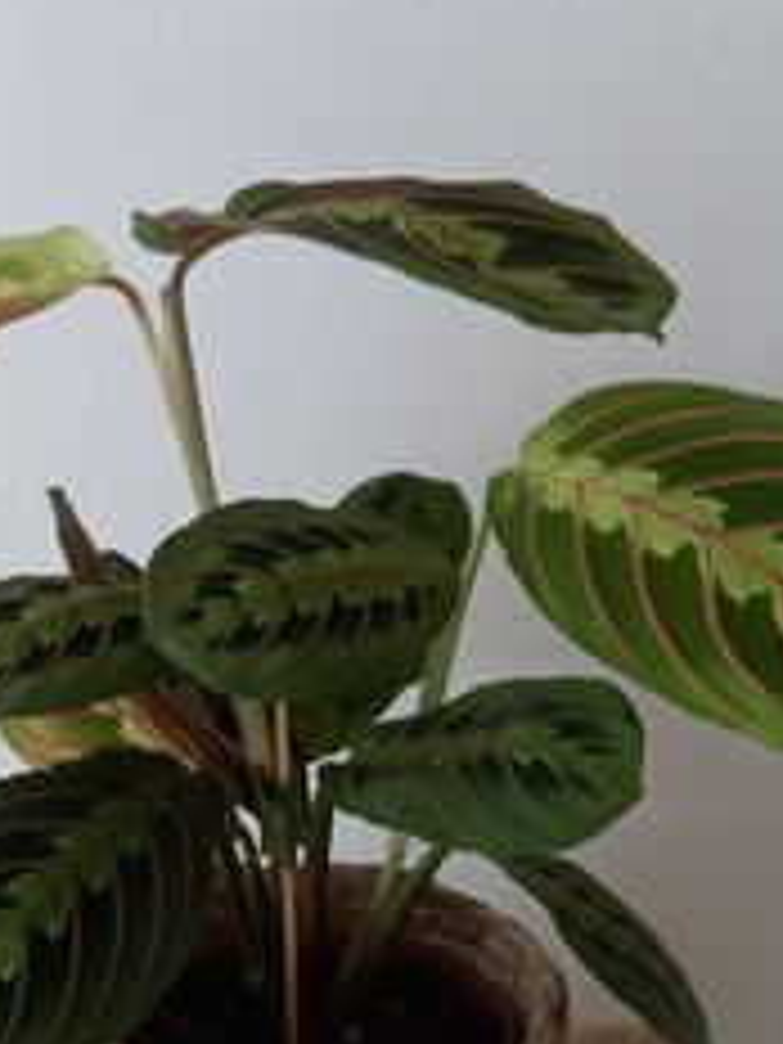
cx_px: 261
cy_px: 644
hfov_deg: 31.3
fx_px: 1387
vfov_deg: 41.0
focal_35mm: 46
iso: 250
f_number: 2
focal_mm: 4.6
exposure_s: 1/33.3
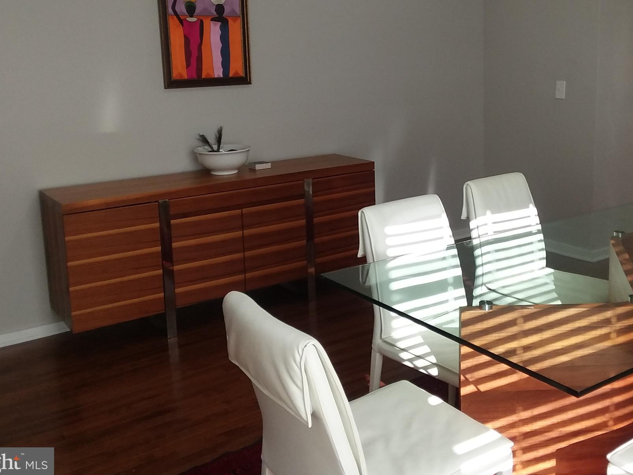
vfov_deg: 38.4
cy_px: 177
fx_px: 677
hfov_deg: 50.0
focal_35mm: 37
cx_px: 359
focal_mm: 2.47
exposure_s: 1/30
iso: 40
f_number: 1.9
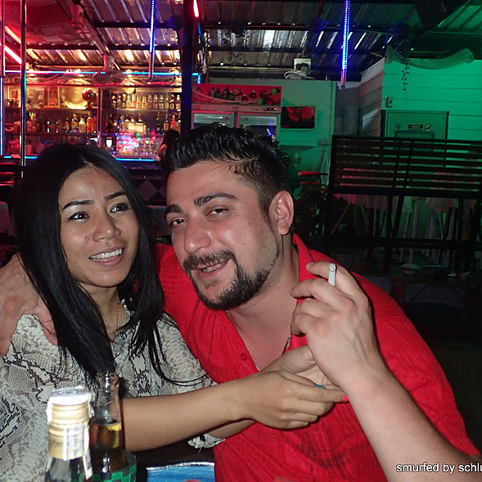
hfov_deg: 39.9
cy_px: 242
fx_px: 662
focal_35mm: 42
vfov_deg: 40.0
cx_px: 194
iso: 400
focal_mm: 6.42
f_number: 2.6
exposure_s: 1/30
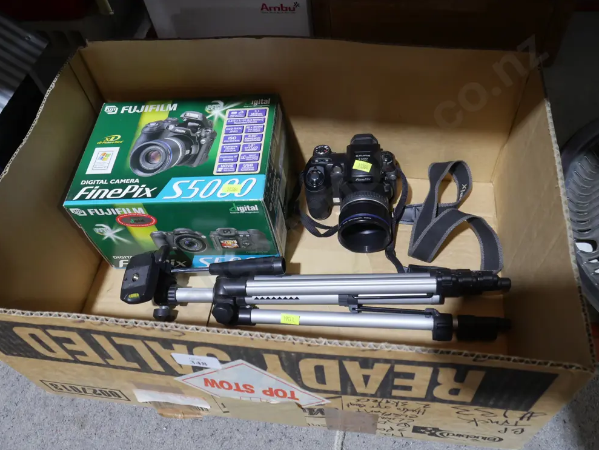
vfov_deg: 48.2
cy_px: 231
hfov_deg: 61.6
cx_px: 293
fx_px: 502
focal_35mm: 29
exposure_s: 1/60
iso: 1250
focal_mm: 14
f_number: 5.6
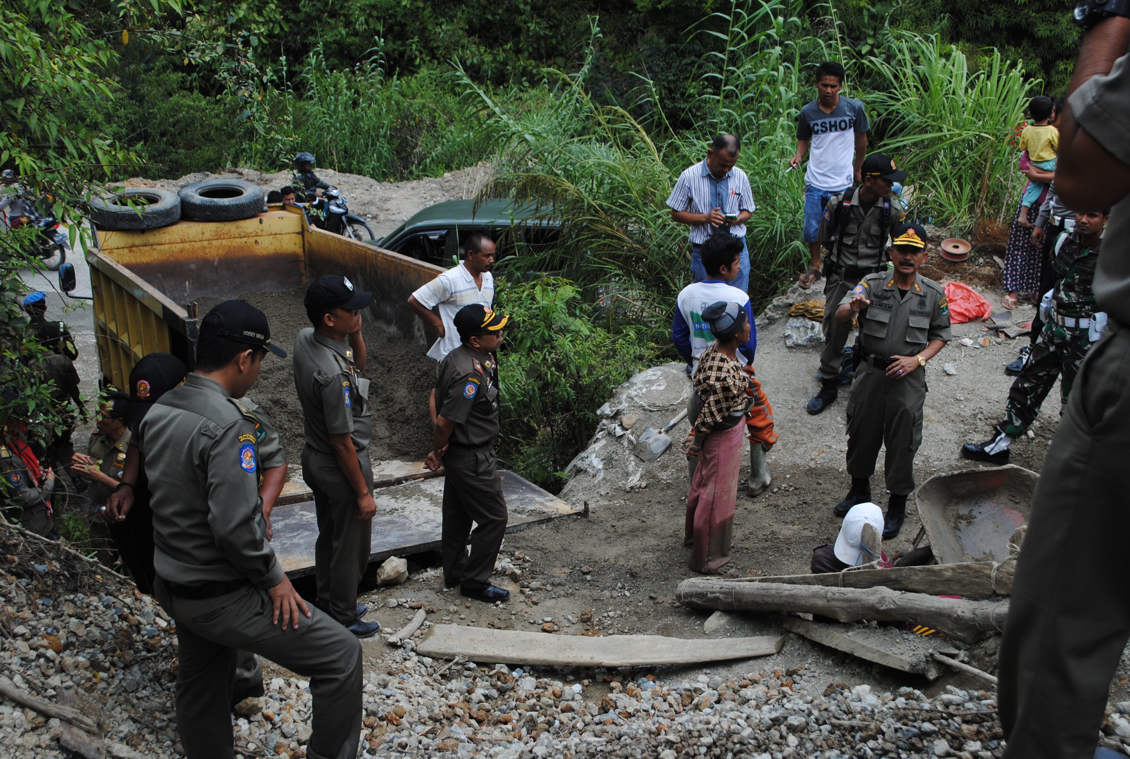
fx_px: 1368
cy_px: 380
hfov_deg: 44.9
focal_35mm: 44
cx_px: 565
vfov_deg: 31.0
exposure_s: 1/160
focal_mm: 29
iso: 100
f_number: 6.3
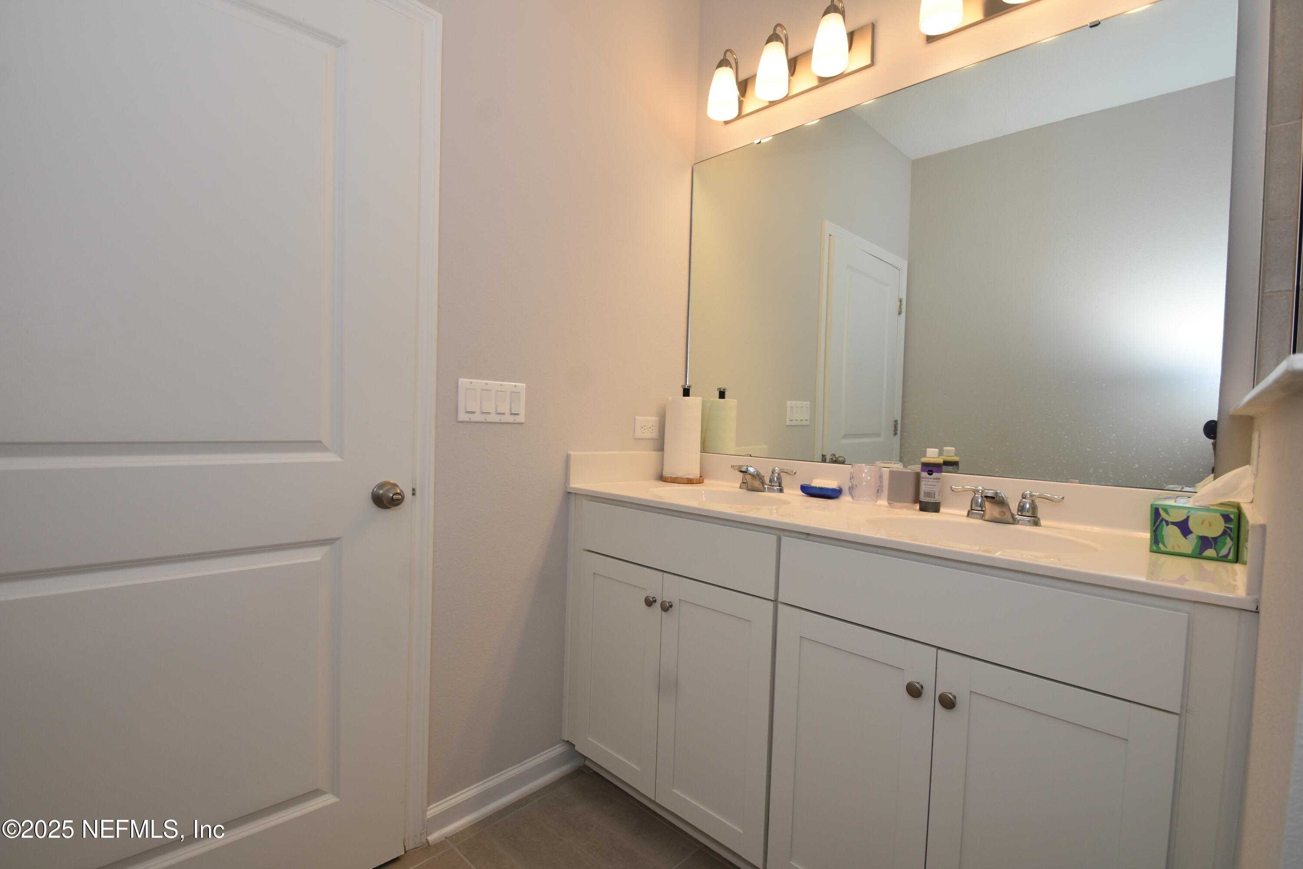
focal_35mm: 15
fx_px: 543
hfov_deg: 100.4
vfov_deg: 77.3
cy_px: 434
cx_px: 652
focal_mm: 10
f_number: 5
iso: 200
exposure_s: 1/100
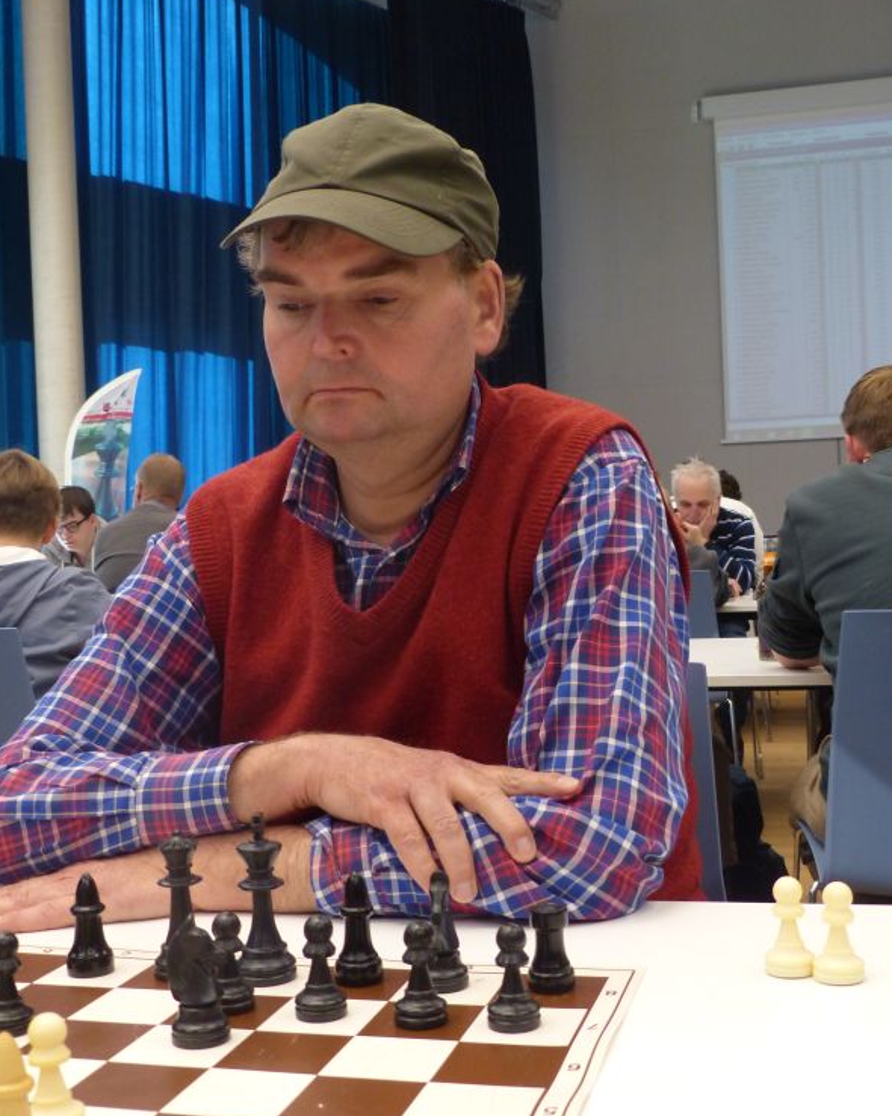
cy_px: 580
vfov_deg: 42.0
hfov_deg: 34.1
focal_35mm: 44
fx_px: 1453
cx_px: 476
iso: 320
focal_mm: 7
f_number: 2.8
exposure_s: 1/60
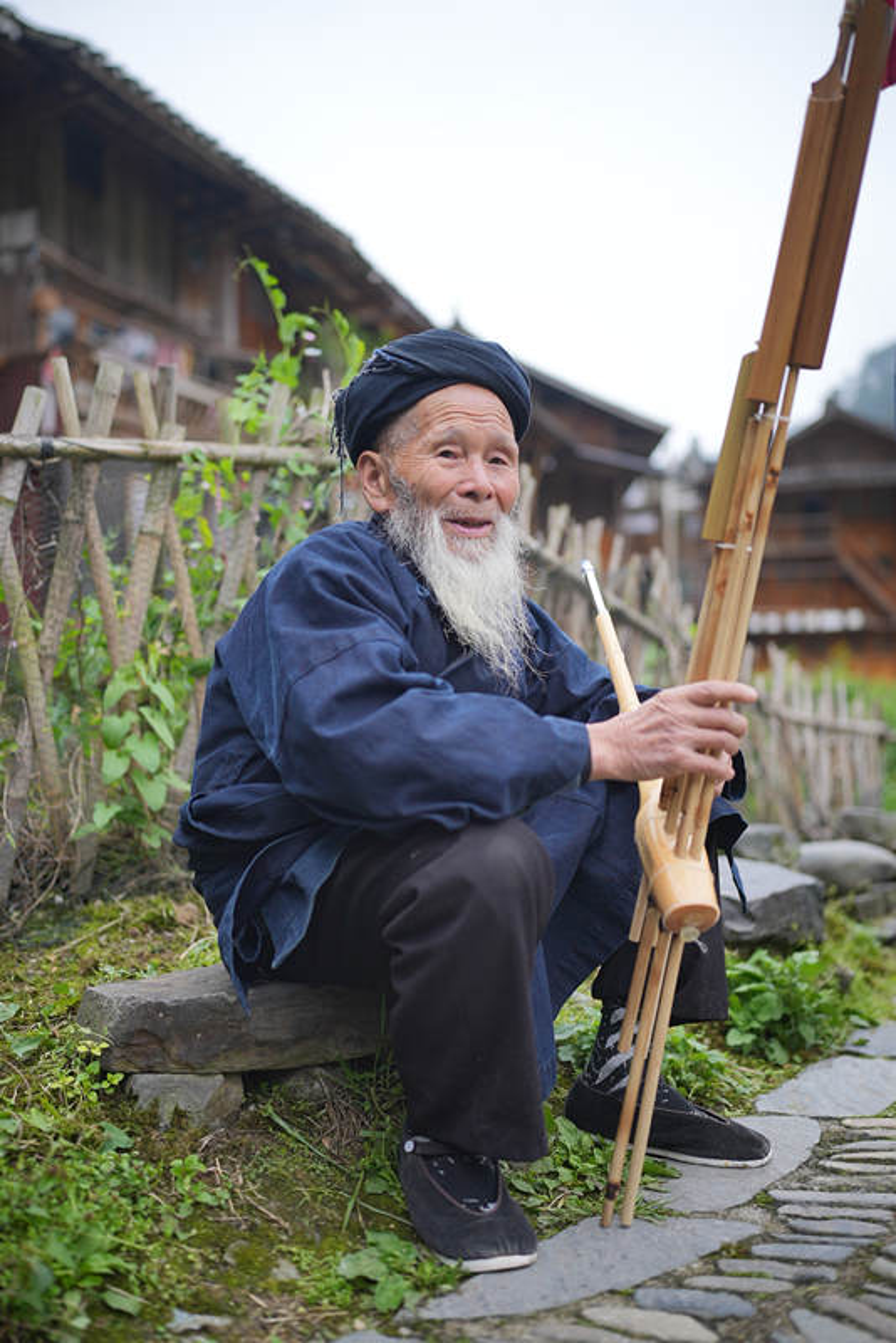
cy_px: 672
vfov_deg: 54.4
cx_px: 448
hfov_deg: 37.9
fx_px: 1305
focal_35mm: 35
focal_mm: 35
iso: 200
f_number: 1.4
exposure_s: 1/250
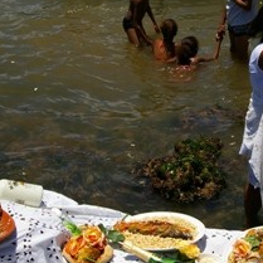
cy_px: 131
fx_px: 773
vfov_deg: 19.3
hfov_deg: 19.2
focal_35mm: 90
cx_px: 201
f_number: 13
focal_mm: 33
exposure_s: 1/250
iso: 200
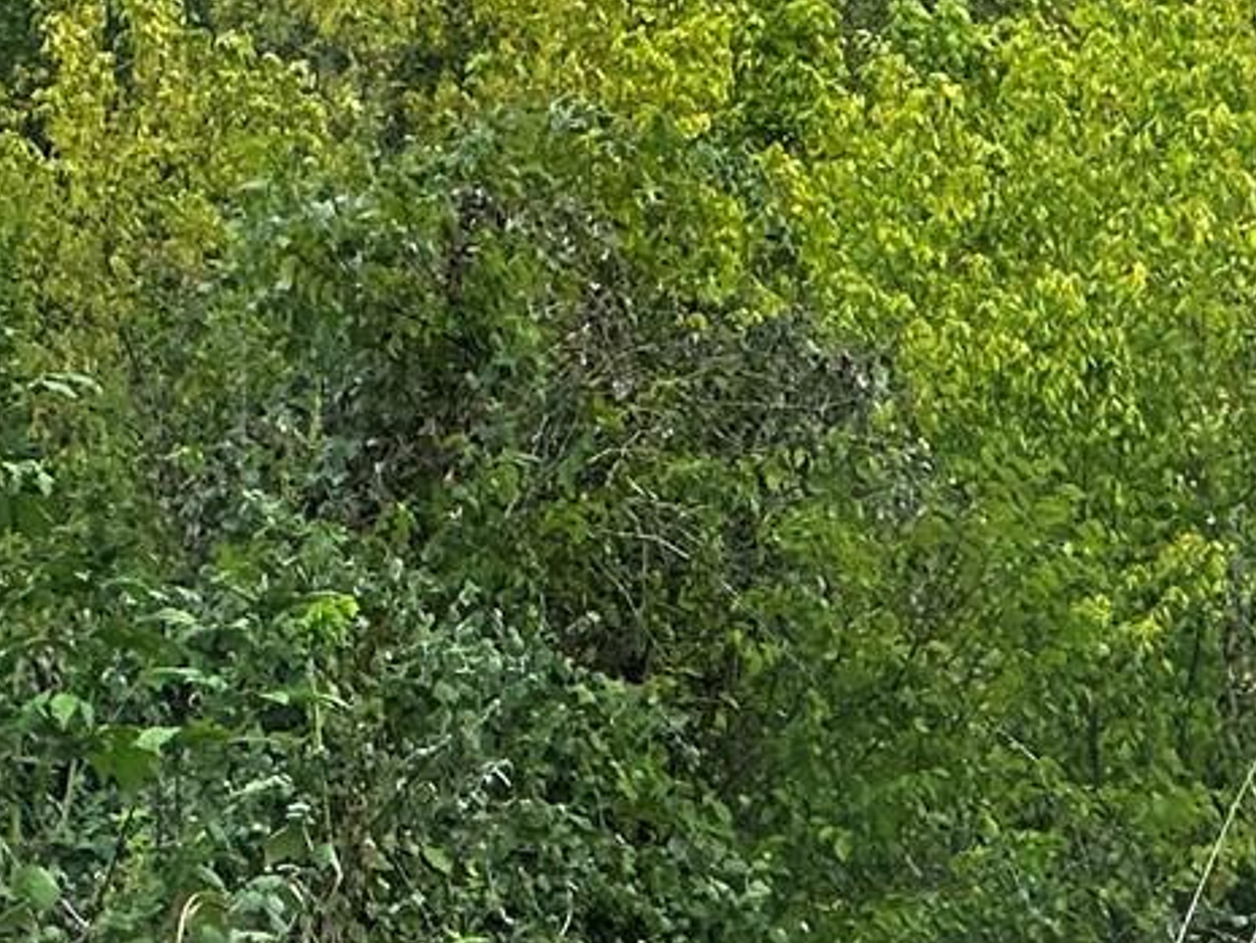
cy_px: -1056
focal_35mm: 339
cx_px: -186
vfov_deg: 4.3
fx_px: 12303
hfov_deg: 5.8
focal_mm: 9
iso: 32
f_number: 2.8
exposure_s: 1/231
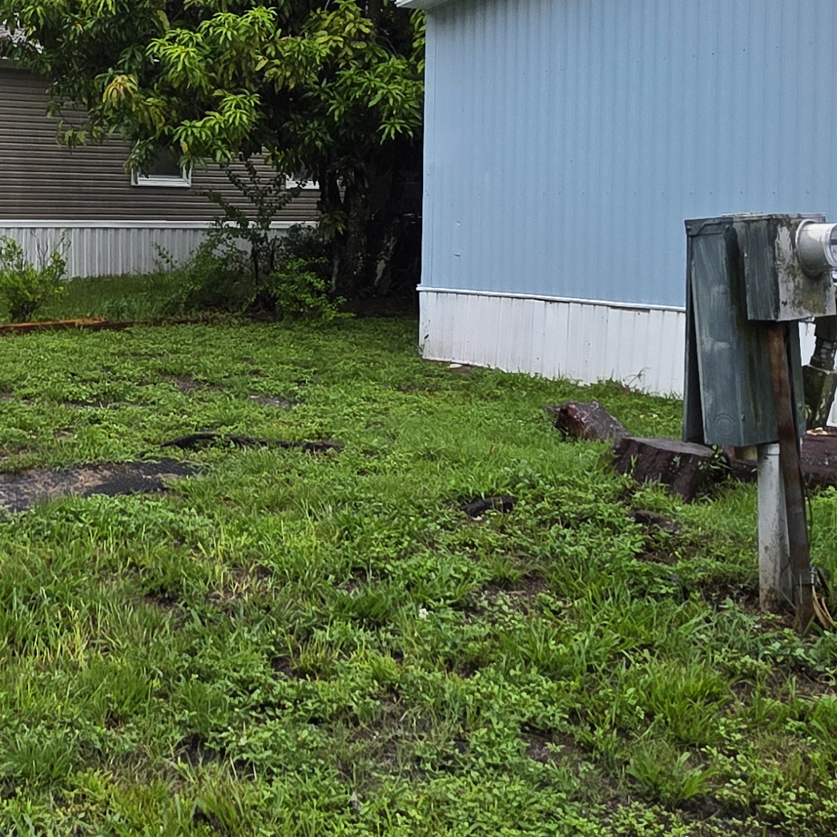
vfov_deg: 37.5
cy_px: 217
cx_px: 27
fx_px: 1204
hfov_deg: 35.2
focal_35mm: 44
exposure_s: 1/254
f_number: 1.9
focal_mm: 2.2
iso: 40
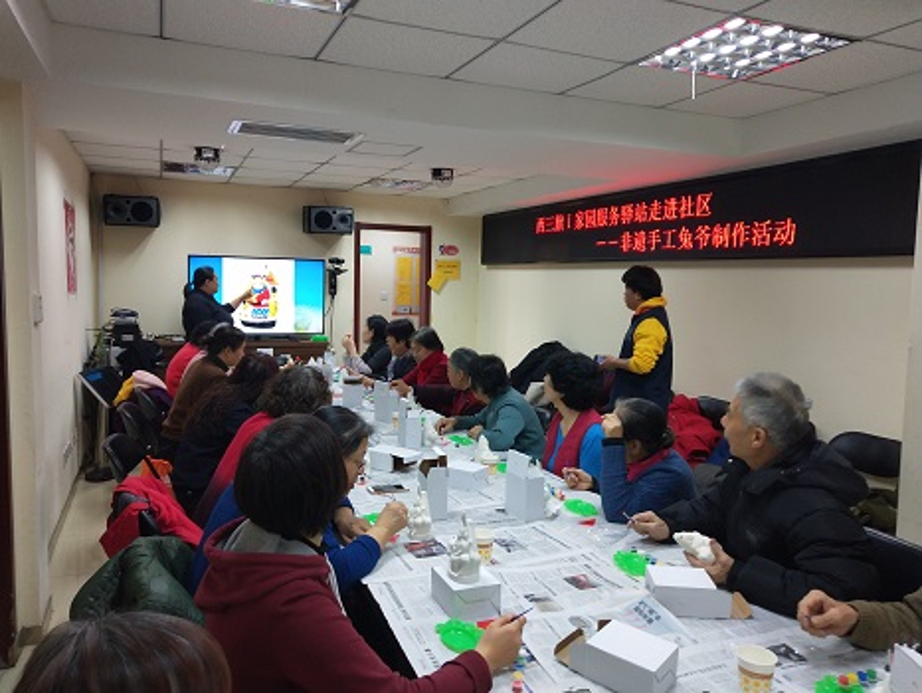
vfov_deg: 46.8
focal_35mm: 30
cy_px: 346
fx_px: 799
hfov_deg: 59.9
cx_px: 461
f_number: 1.8
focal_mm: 3.95
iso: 134
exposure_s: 1/50
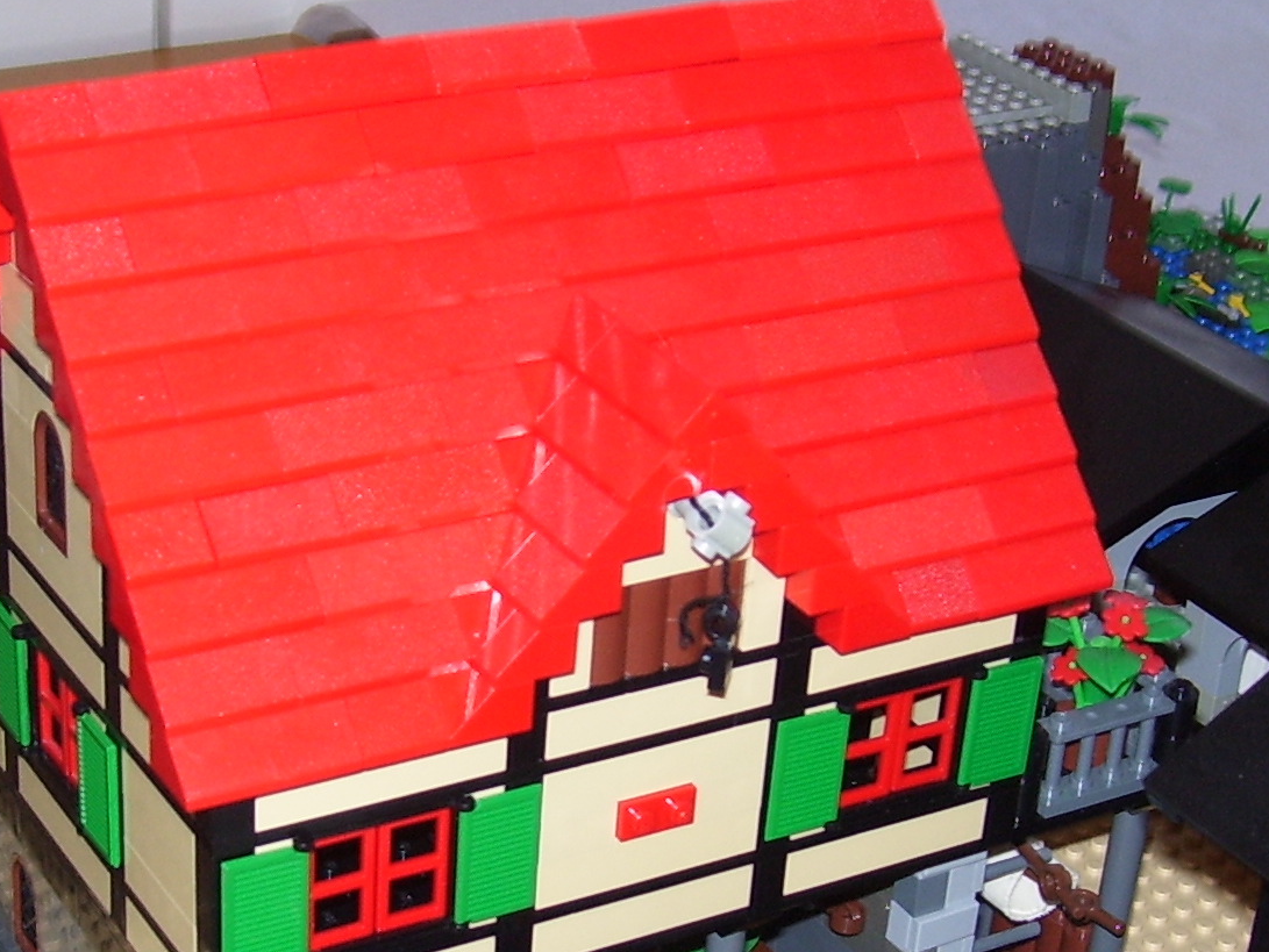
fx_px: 2787
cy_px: 747
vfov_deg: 19.2
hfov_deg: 25.5
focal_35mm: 76
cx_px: 439
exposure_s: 1/60
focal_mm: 6
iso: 80
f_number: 2.7
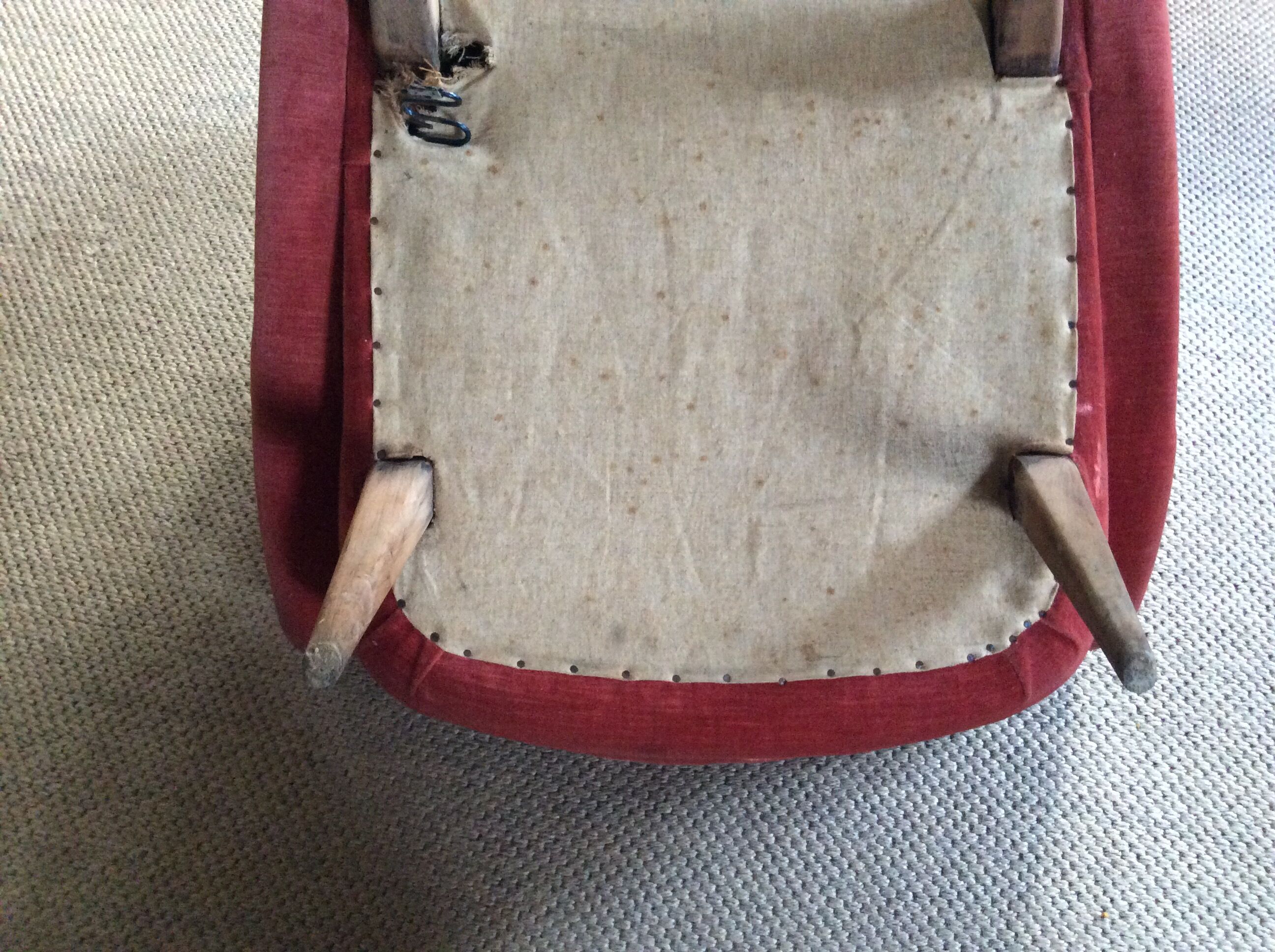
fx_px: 1177
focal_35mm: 32
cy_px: 476
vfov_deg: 44.1
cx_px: 638
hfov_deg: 56.9
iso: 320
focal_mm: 3.3
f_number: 2.4
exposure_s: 1/17
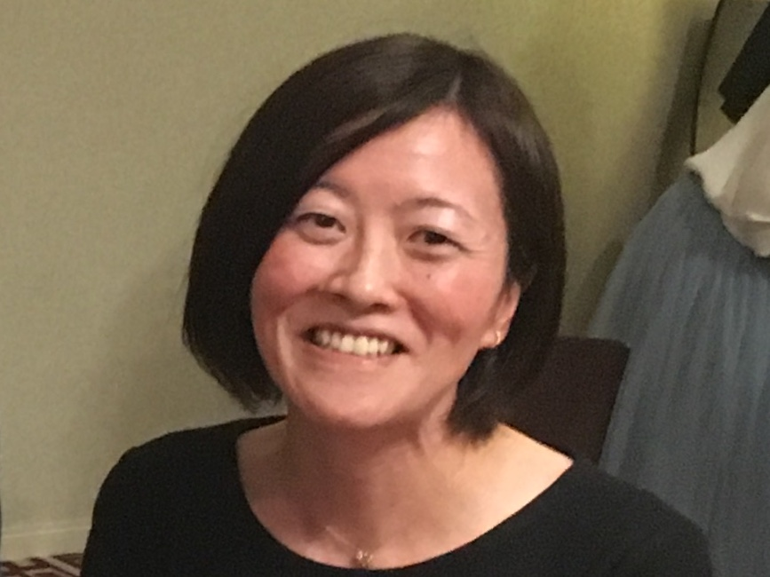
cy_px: 288
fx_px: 645
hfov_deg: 61.7
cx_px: 385
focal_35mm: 29
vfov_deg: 48.2
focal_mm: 4.15
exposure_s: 1/15
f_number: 2.2
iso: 320
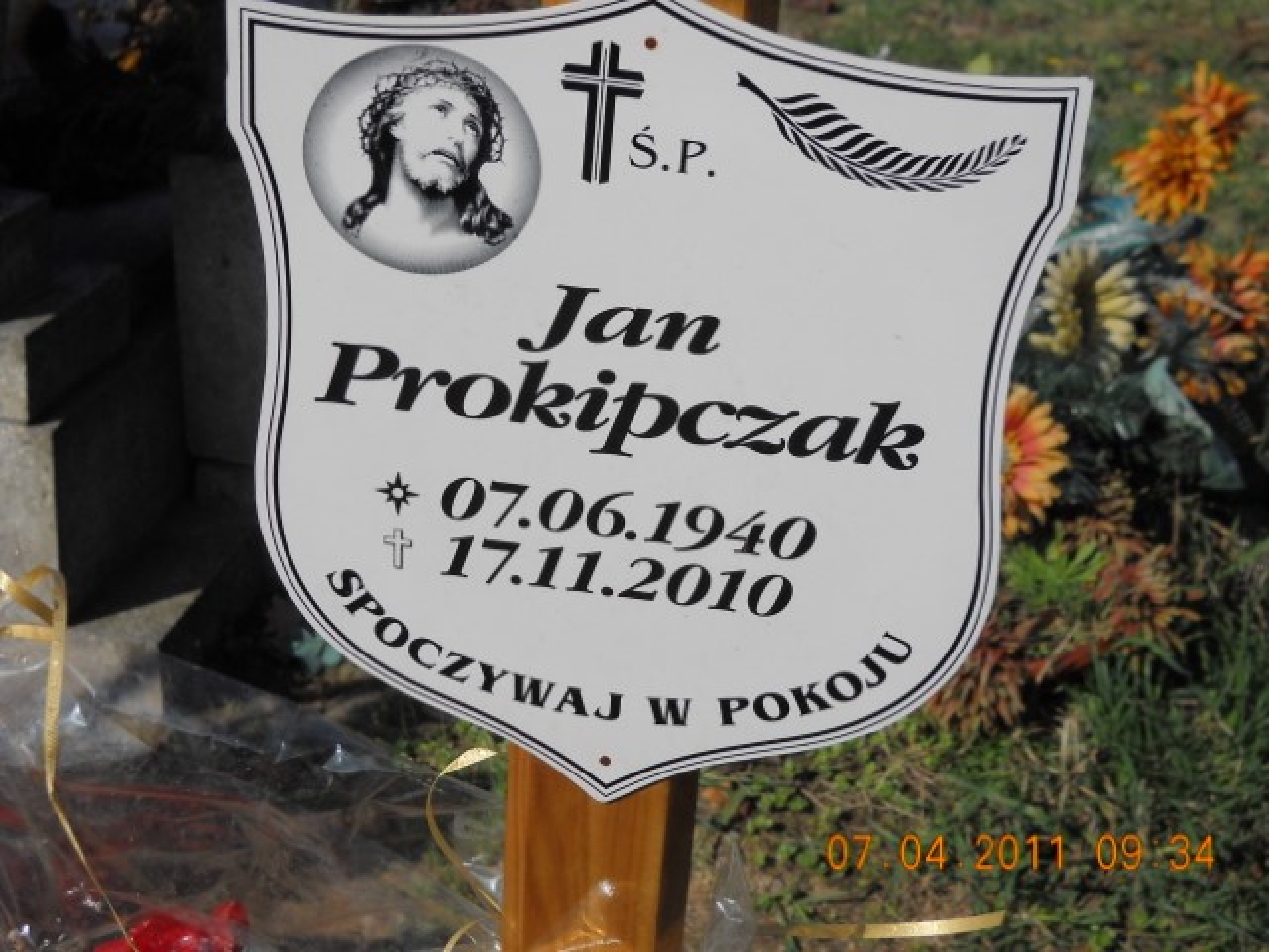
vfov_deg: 26.1
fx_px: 2053
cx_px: 634
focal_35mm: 56
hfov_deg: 34.3
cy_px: 476
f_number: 6.4
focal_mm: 9.24
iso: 64
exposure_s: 1/647
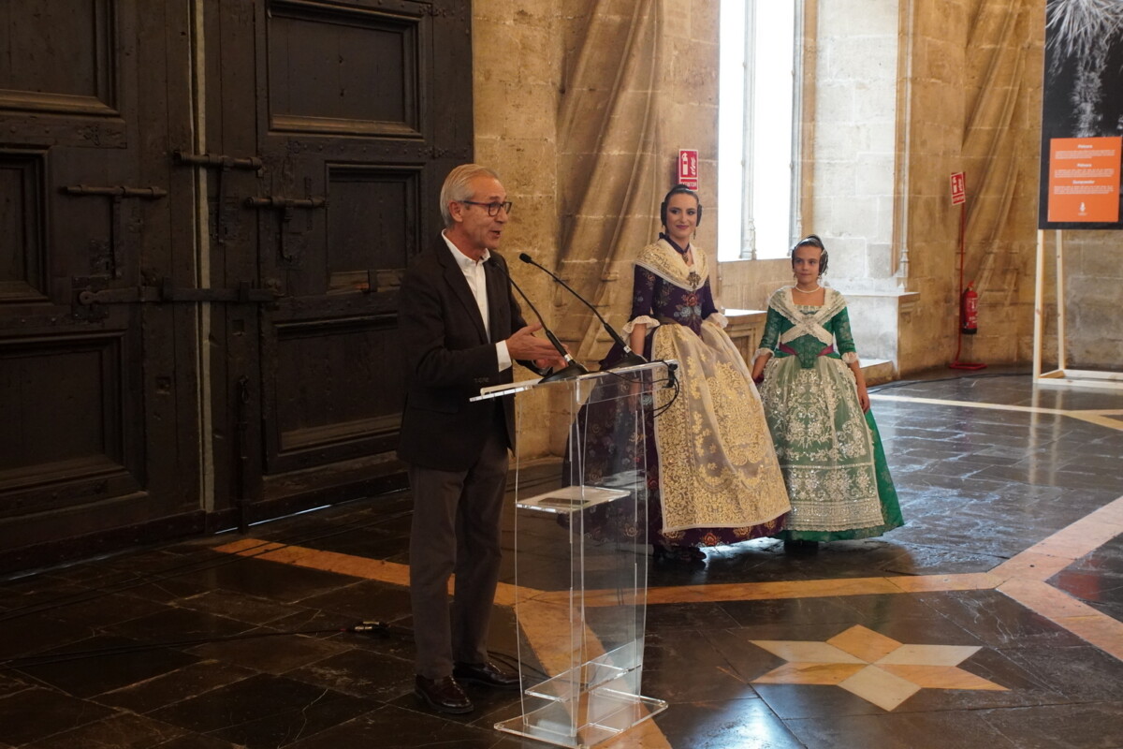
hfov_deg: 43.6
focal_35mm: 45
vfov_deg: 29.9
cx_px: 562
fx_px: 1404
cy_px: 374
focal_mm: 30
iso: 3200
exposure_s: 1/60
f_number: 5
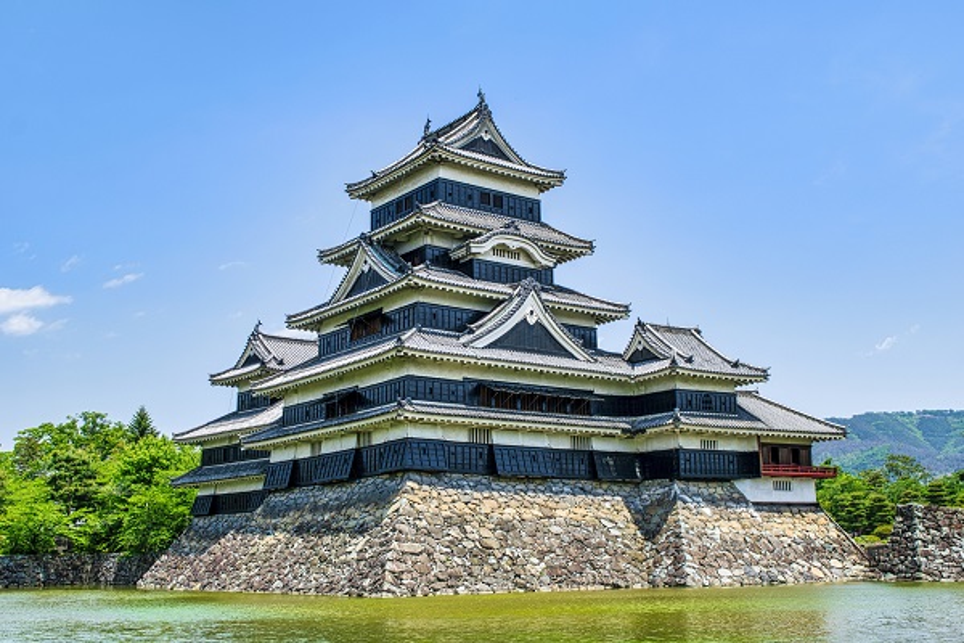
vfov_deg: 33.0
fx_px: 1084
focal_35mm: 40
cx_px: 482
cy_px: 322
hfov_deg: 47.9
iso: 100
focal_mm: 27
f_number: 9
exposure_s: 1/320
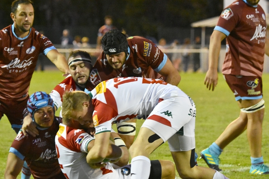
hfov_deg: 7.4
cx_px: 134
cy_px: 90
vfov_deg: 4.9
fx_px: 2072
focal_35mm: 278
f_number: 5.3
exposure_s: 1/500
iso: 6400
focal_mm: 185
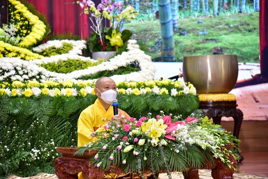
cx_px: 134
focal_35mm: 120
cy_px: 90
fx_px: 894
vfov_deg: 11.4
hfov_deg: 17.1
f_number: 4
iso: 1250
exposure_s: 1/80
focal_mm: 120
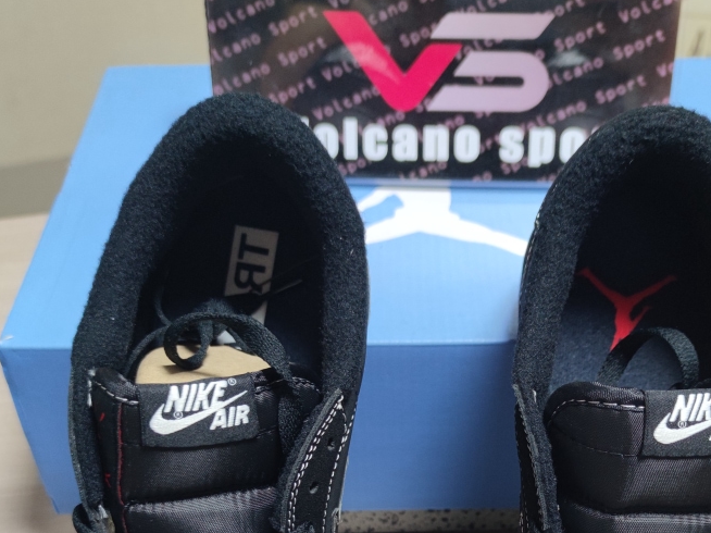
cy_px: 519
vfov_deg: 29.1
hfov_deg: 40.2
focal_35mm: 47
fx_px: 965
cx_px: 432
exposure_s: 1/50
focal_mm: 6.72
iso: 255
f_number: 1.69
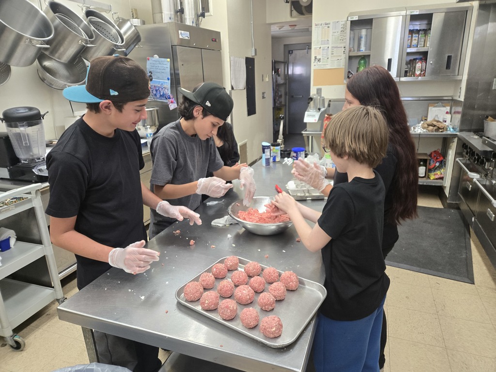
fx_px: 330
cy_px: 186
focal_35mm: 23
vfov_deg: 58.9
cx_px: 248
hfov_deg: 73.9
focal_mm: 5.4
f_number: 1.8
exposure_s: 1/120
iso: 320
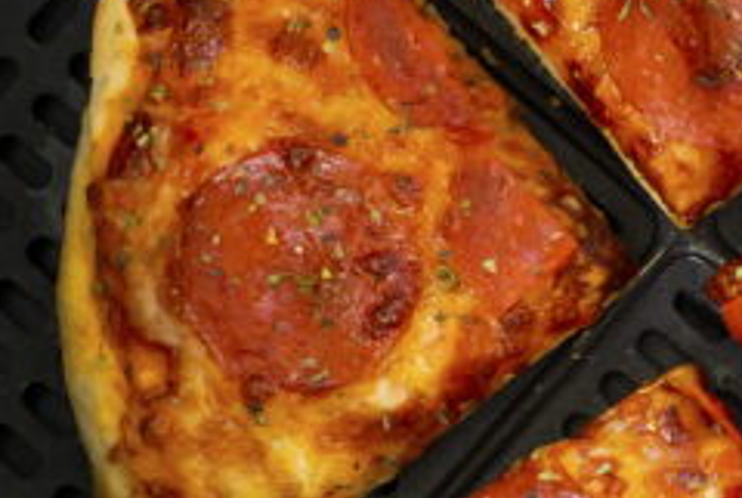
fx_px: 4398
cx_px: 668
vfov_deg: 6.5
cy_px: 294
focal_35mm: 213
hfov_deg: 9.6
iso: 800
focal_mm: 50
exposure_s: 1/50
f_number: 5.6
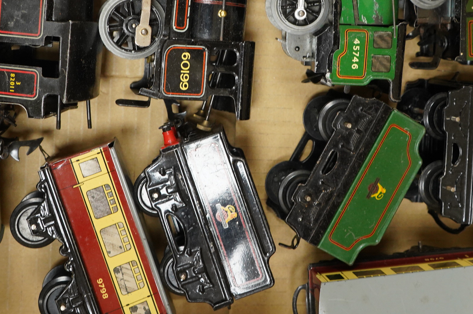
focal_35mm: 54
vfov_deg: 24.6
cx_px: 236
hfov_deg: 36.9
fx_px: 709
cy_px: 63
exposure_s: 1/100
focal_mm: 28
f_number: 5.6
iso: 2500
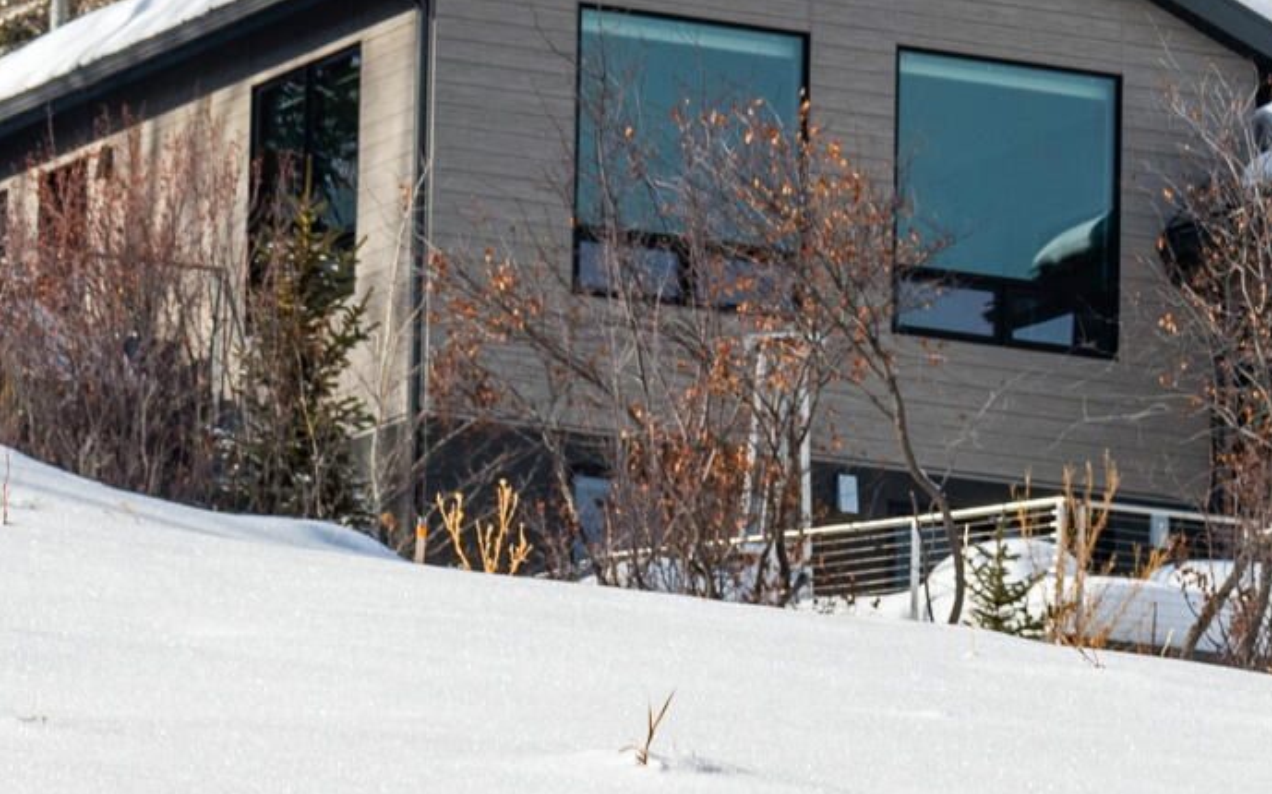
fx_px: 13237
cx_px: 1704
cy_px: -2
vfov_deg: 3.4
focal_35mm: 382
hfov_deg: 5.5
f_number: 7.1
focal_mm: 86
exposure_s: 1/500
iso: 100
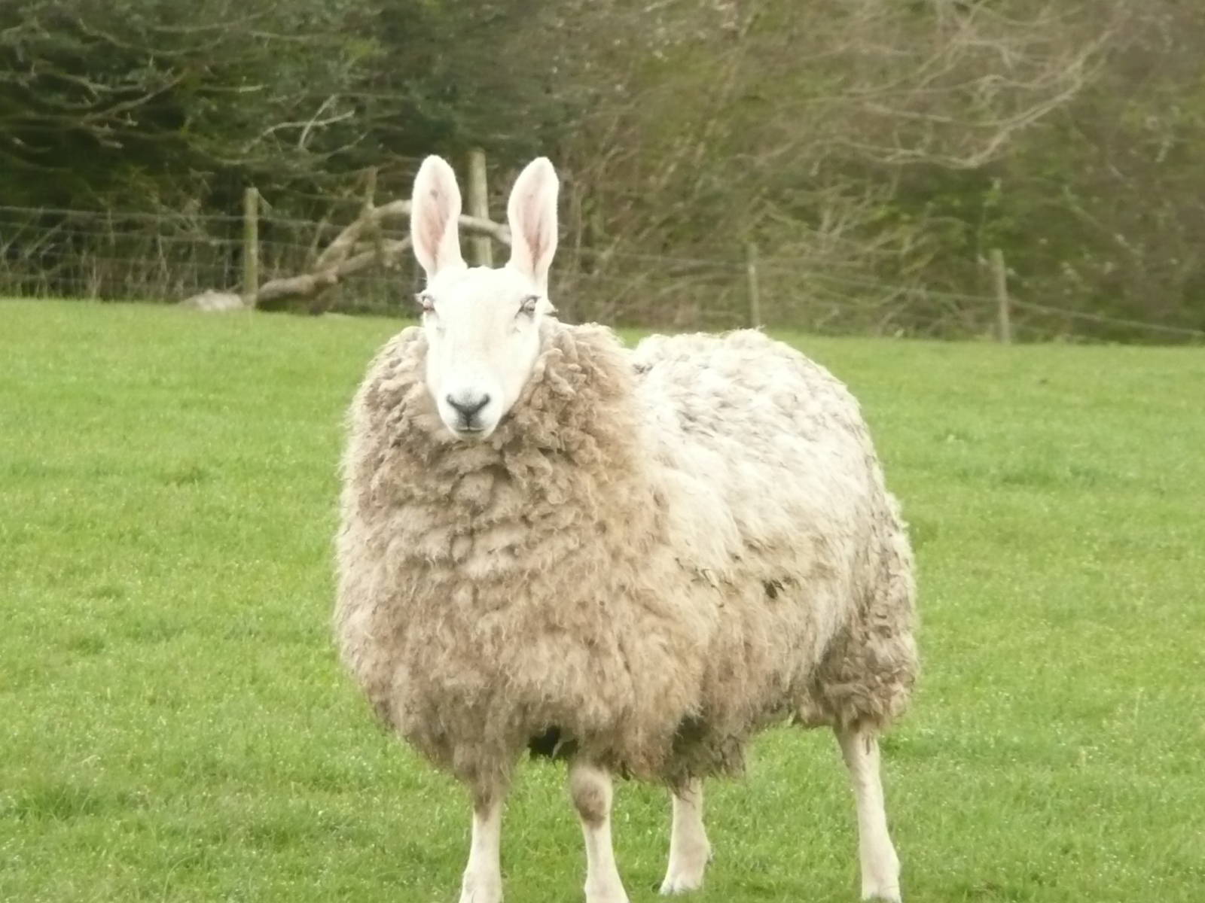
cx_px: 602
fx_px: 14620
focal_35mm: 420
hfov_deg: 4.7
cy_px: 452
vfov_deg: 3.5
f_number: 4.9
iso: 320
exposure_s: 1/125
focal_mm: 46
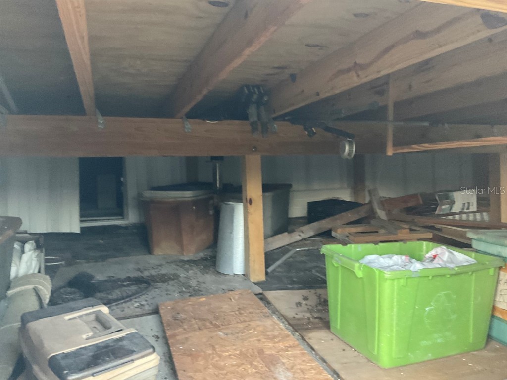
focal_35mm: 29
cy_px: 190
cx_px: 254
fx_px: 425
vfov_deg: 48.2
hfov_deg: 61.7
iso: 250
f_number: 1.8
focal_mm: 3
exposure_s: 1/30
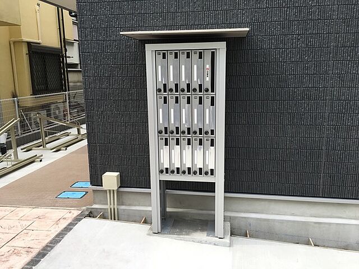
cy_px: 134
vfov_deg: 48.2
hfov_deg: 61.7
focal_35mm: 29
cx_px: 180
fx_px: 301
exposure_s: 1/354
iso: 25
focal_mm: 4.15
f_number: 2.2
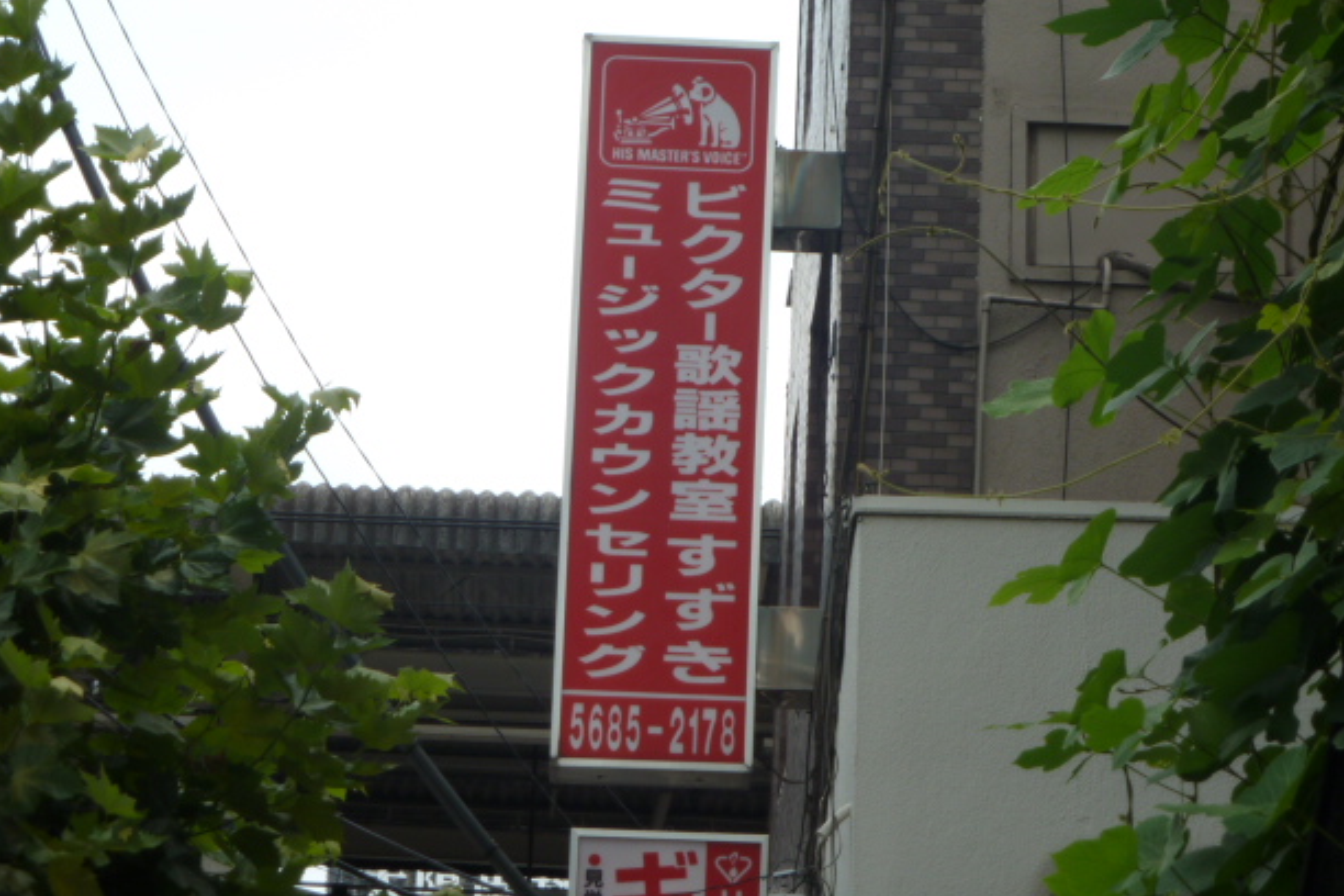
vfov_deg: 9.2
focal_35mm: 149
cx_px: 681
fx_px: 5562
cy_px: 387
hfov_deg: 13.8
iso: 80
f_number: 4.5
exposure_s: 1/320
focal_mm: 22.5
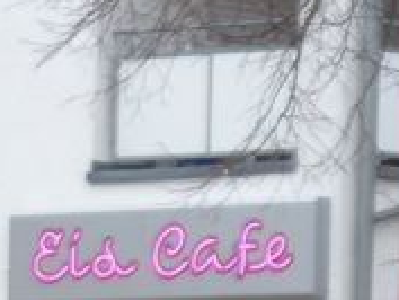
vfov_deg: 3.2
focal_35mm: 461
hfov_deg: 4.3
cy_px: 480
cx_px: -203
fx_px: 5317
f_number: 4.3
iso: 80
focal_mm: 15.8
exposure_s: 1/60
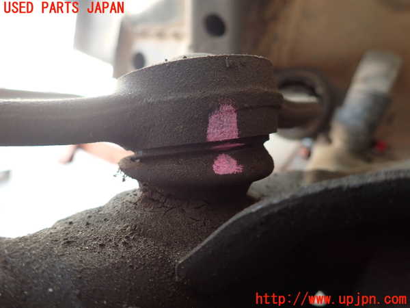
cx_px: 205
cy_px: 154
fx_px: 296
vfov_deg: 54.9
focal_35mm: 25
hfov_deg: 69.4
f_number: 2
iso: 200
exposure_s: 1/40
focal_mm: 4.5
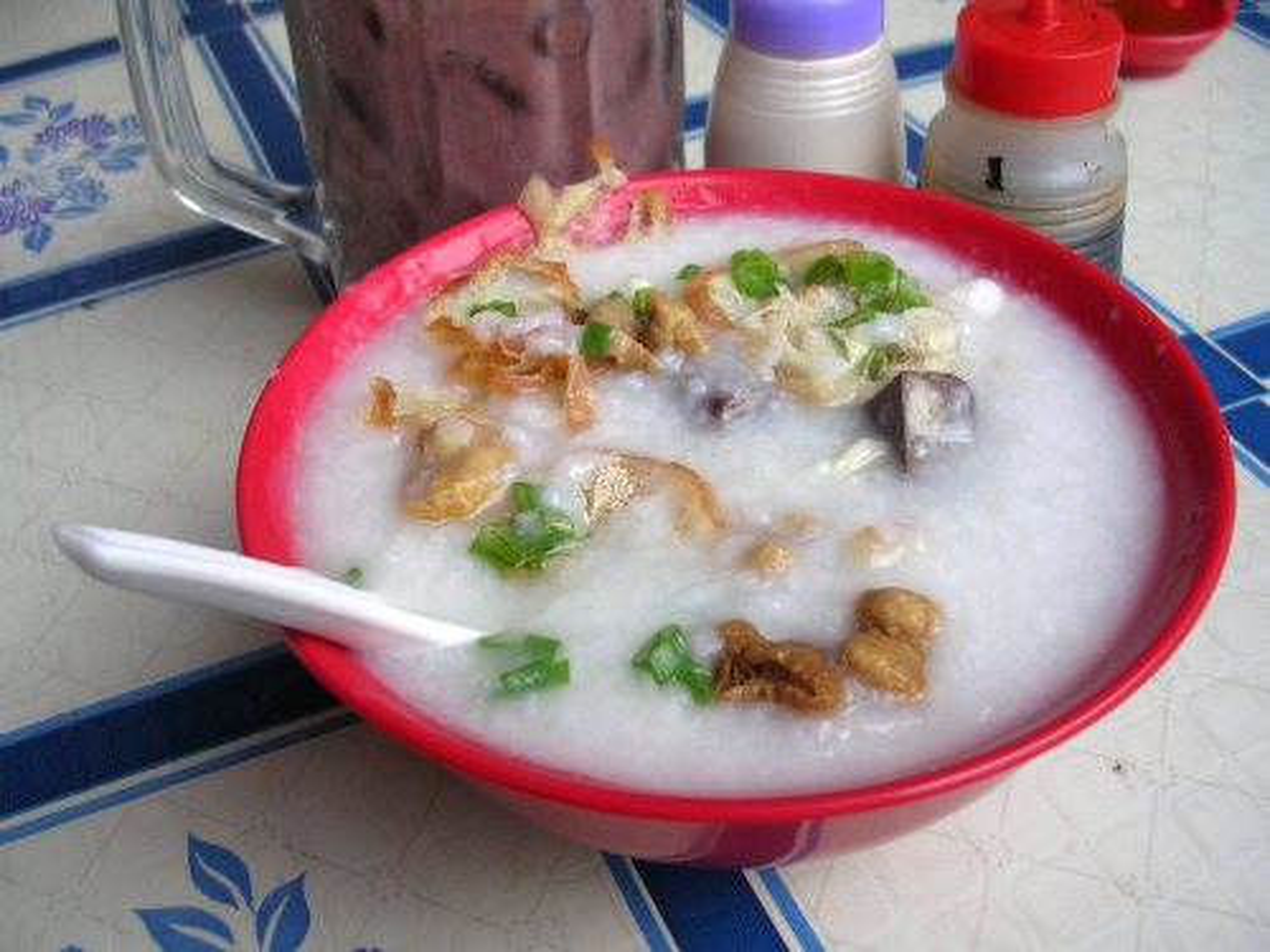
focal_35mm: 38
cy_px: 476
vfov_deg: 37.7
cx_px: 635
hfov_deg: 49.0
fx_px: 1394
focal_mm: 5.8
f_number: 2.8
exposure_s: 1/194
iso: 50
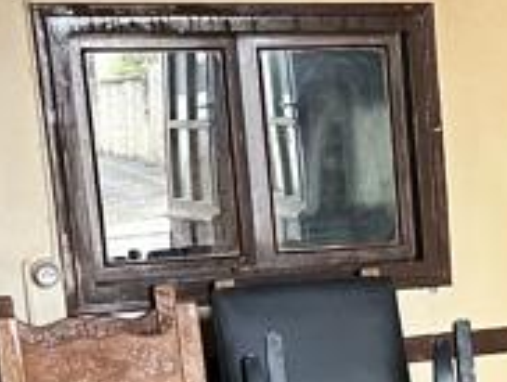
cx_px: 858
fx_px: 1672
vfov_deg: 12.9
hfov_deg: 15.3
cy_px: 374
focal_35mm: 114
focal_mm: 5.1
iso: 400
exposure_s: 1/60
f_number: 1.6
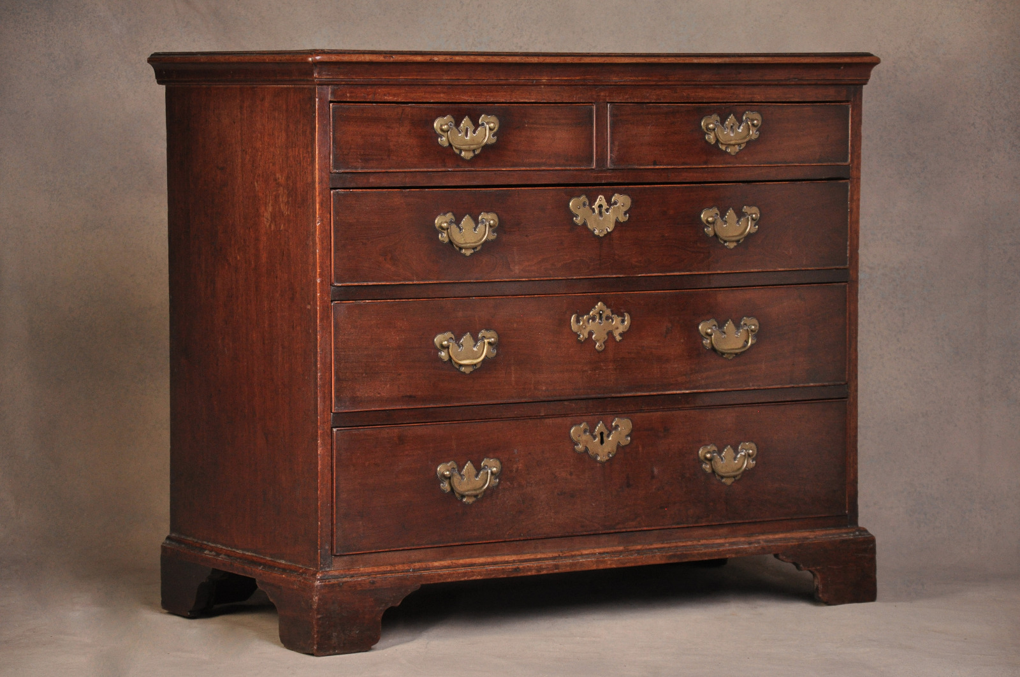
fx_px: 3395
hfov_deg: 17.1
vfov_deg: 11.4
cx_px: 510
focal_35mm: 120
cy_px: 338
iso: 800
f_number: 6.3
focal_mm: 80
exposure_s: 1/100
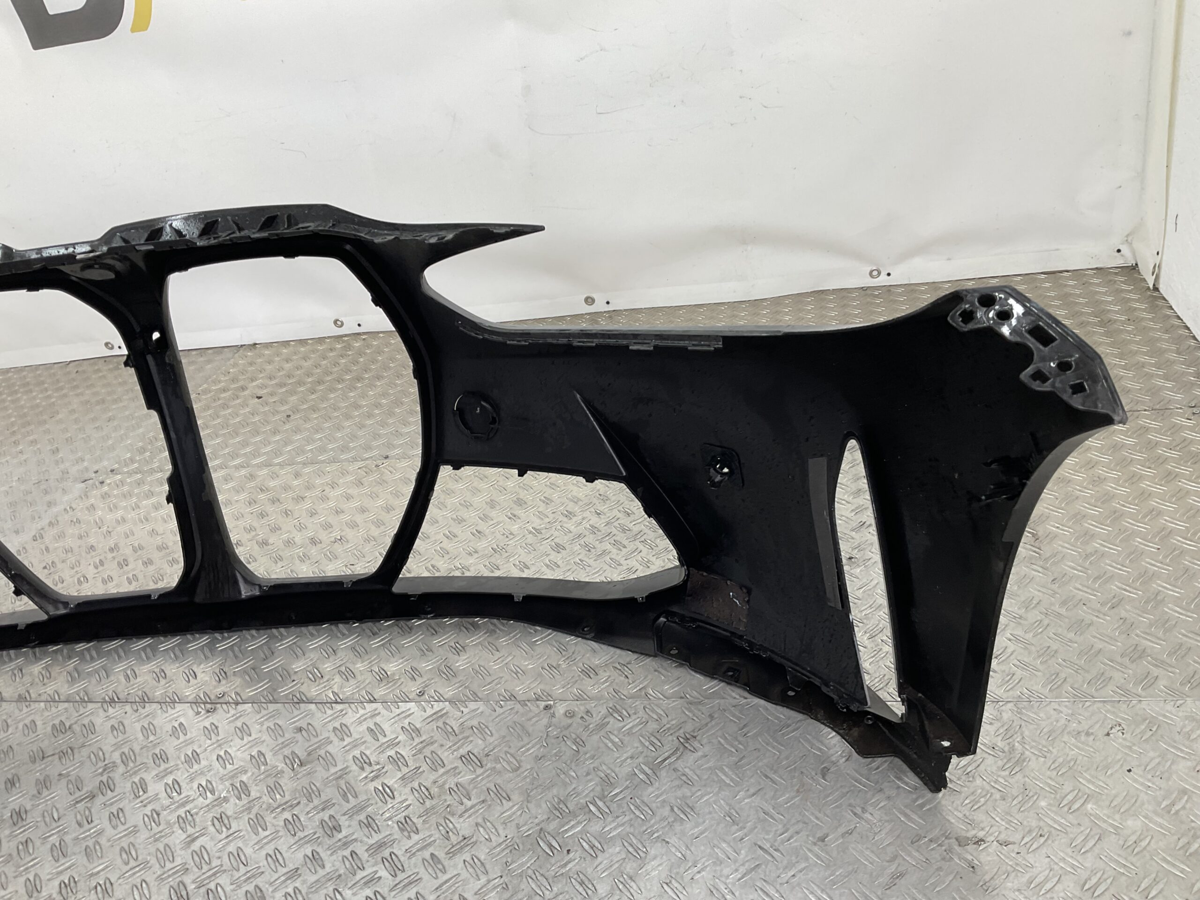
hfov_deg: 61.7
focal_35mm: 29
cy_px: 450
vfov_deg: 48.2
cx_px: 600
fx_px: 1005
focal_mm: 3
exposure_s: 1/120
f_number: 1.8
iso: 25
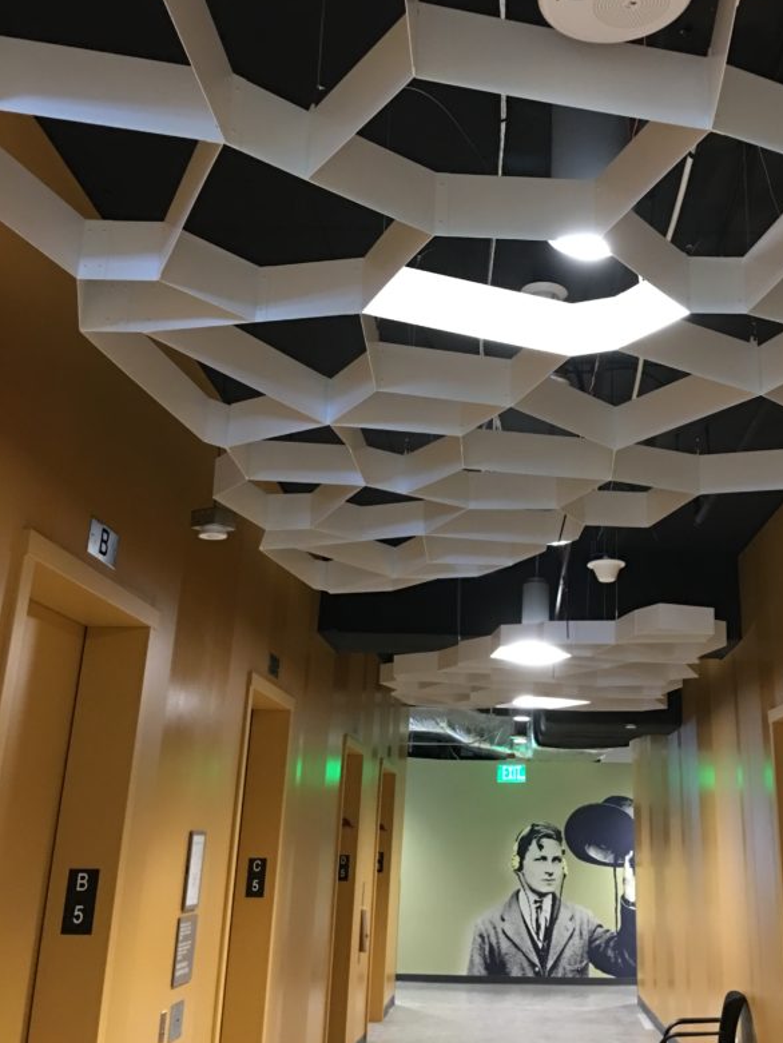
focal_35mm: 38
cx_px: 512
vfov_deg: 48.8
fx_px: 1146
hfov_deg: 37.4
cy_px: 434
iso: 80
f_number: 2.2
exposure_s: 1/4
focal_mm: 4.15
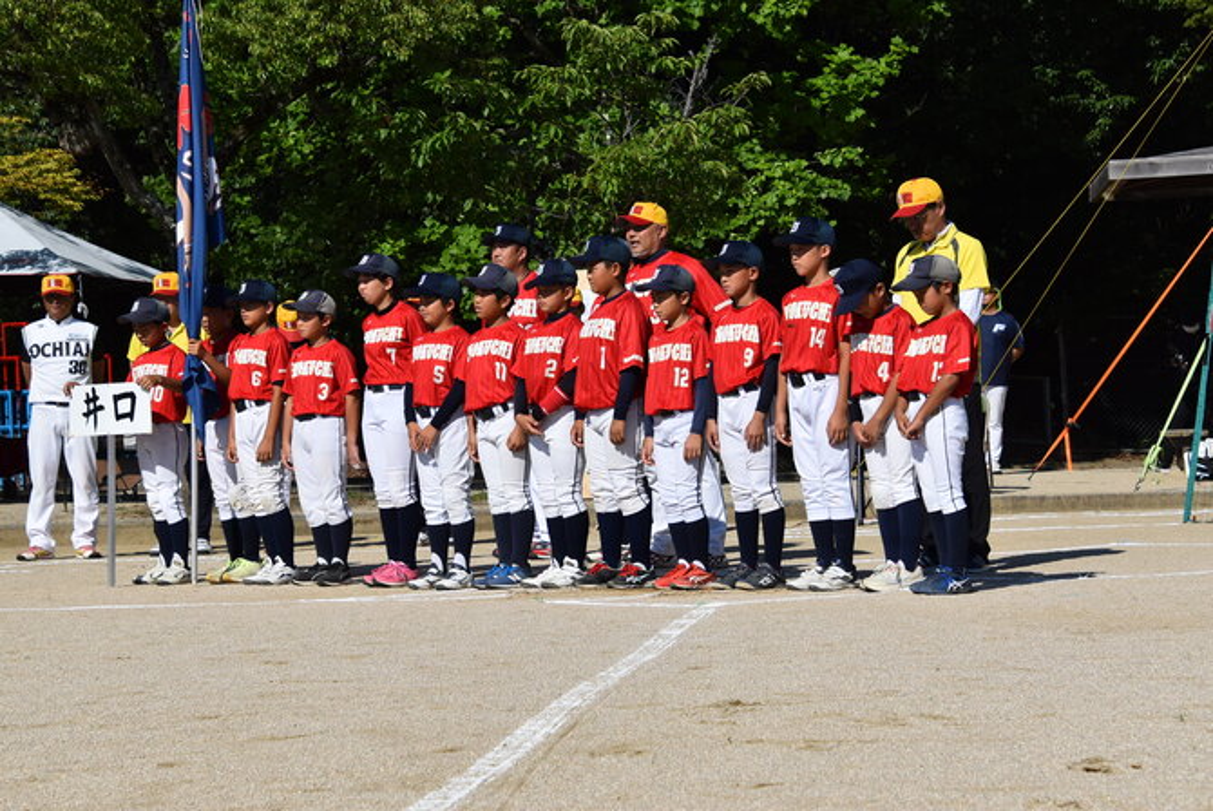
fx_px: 3541
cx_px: 606
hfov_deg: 19.4
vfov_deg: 13.1
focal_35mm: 105
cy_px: 406
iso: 400
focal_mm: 70
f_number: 8
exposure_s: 1/2000
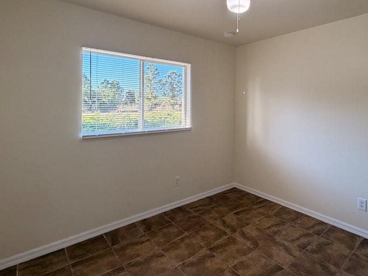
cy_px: 105
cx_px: 233
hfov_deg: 77.4
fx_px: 223
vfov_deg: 62.6
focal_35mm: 21
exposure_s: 1/121
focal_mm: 2.22
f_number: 2.2
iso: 250
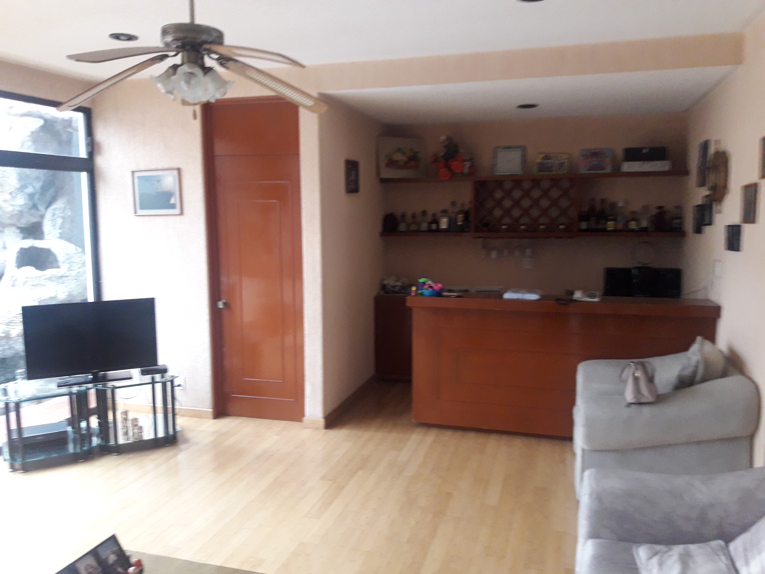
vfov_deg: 49.7
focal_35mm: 28
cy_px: 287
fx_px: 619
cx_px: 382
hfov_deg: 63.4
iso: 200
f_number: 1.9
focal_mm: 3.7
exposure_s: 1/24
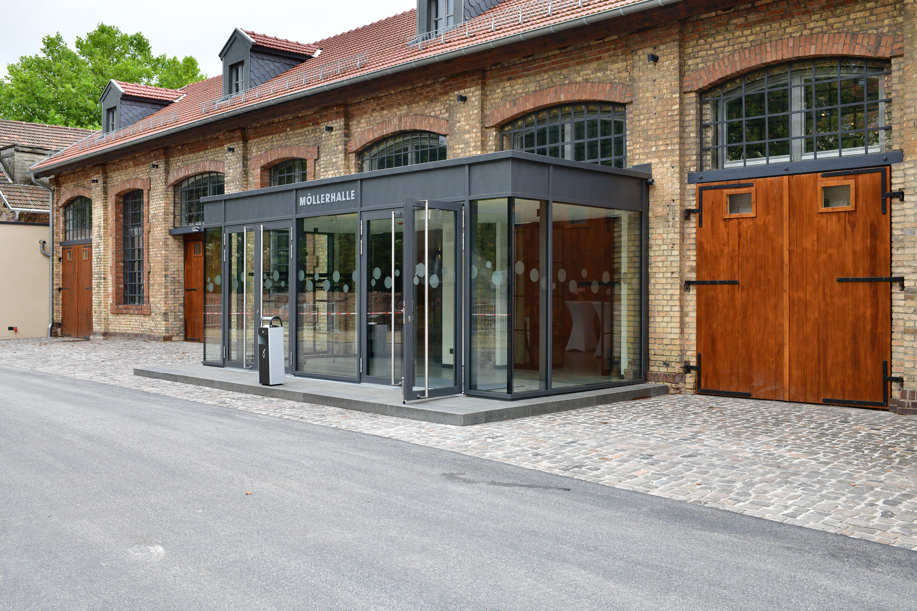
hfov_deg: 54.4
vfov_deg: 37.9
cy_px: 306
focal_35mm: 35
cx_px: 458
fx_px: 891
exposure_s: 1/1600
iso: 1250
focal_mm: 35
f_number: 8
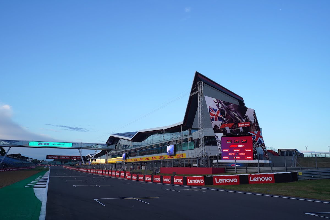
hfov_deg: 54.4
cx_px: 165
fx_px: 321
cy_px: 110
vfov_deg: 37.9
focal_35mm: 35
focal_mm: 35
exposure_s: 1/125
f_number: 5.6
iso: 100
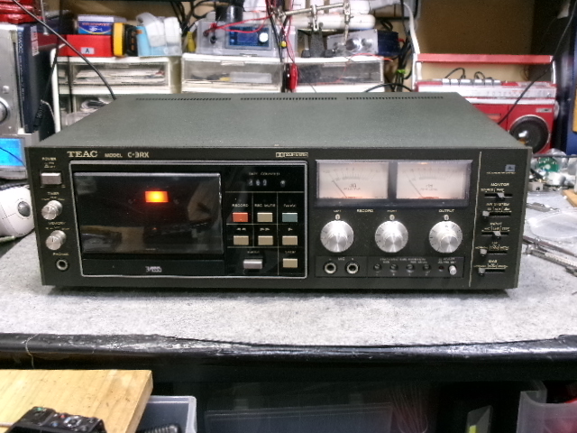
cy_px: 216
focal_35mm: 43
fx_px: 717
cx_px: 288
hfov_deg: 43.9
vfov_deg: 33.6
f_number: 4.7
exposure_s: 1/17
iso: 443
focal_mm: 7.8
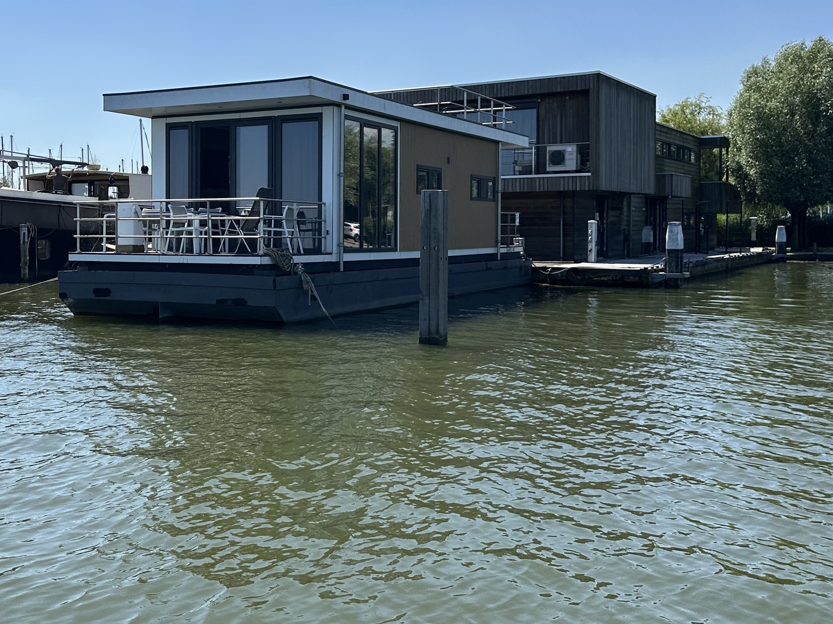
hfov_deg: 44.0
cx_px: 259
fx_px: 1010
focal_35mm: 42
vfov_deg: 34.3
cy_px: 262
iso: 80
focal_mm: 6.86
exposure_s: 1/5525
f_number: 1.78
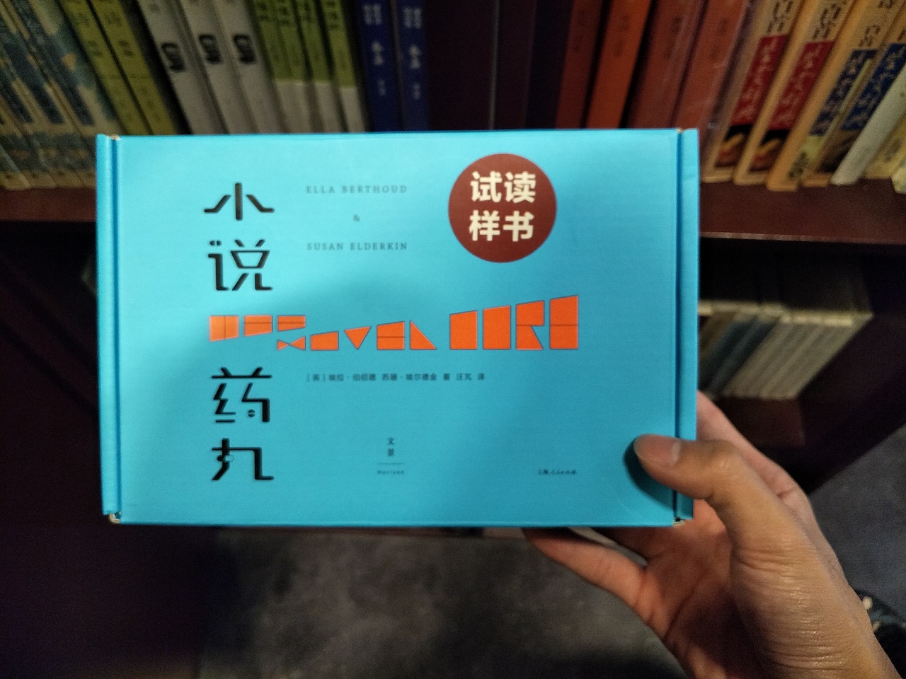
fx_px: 576
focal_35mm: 22
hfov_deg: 76.4
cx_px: 453
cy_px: 340
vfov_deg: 61.1
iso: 384
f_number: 1.7
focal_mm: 3.79
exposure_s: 1/33
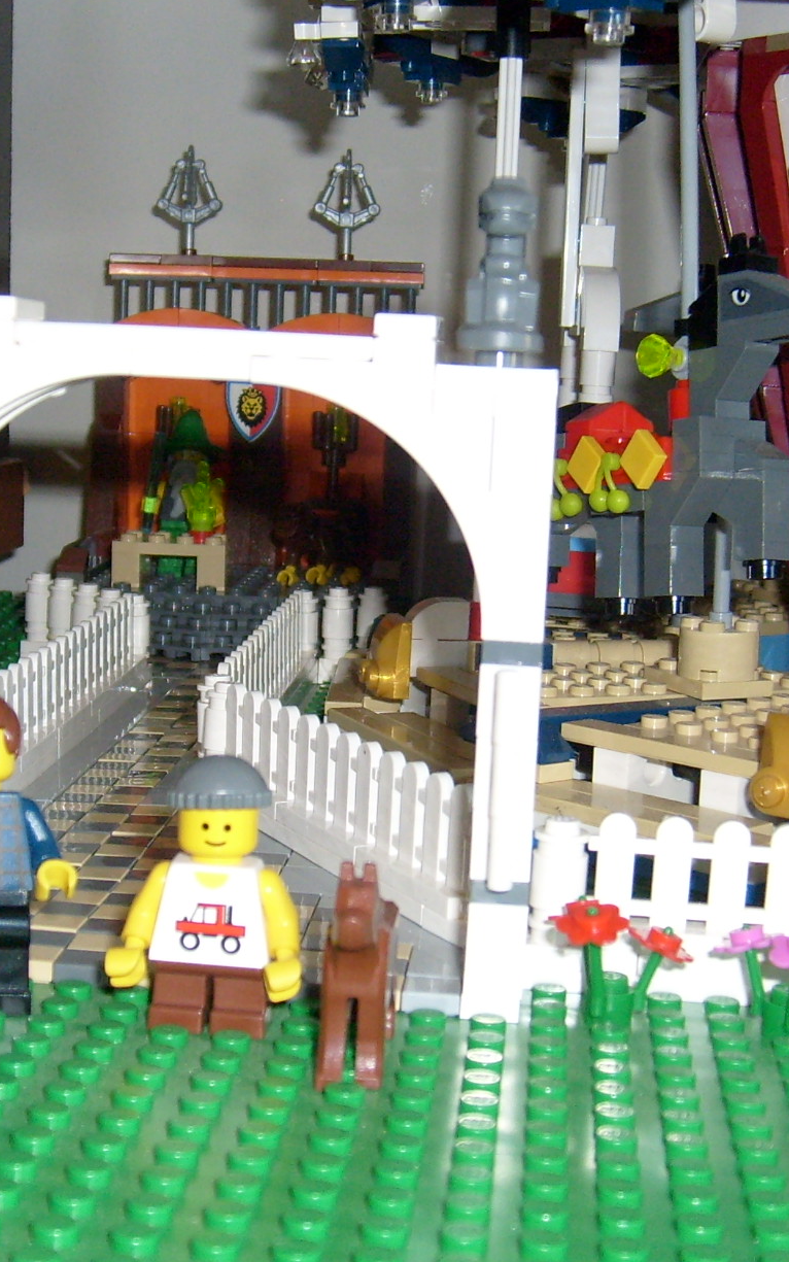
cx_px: 304
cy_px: 612
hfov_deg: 20.9
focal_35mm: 62
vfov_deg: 33.0
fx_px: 2132
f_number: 2.8
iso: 100
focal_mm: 5.8
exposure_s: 1/45
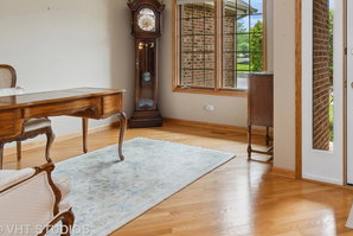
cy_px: 59
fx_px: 284
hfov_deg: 61.4
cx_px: 248
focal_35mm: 29
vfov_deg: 43.6
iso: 320
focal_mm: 12
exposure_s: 1/50
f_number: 8
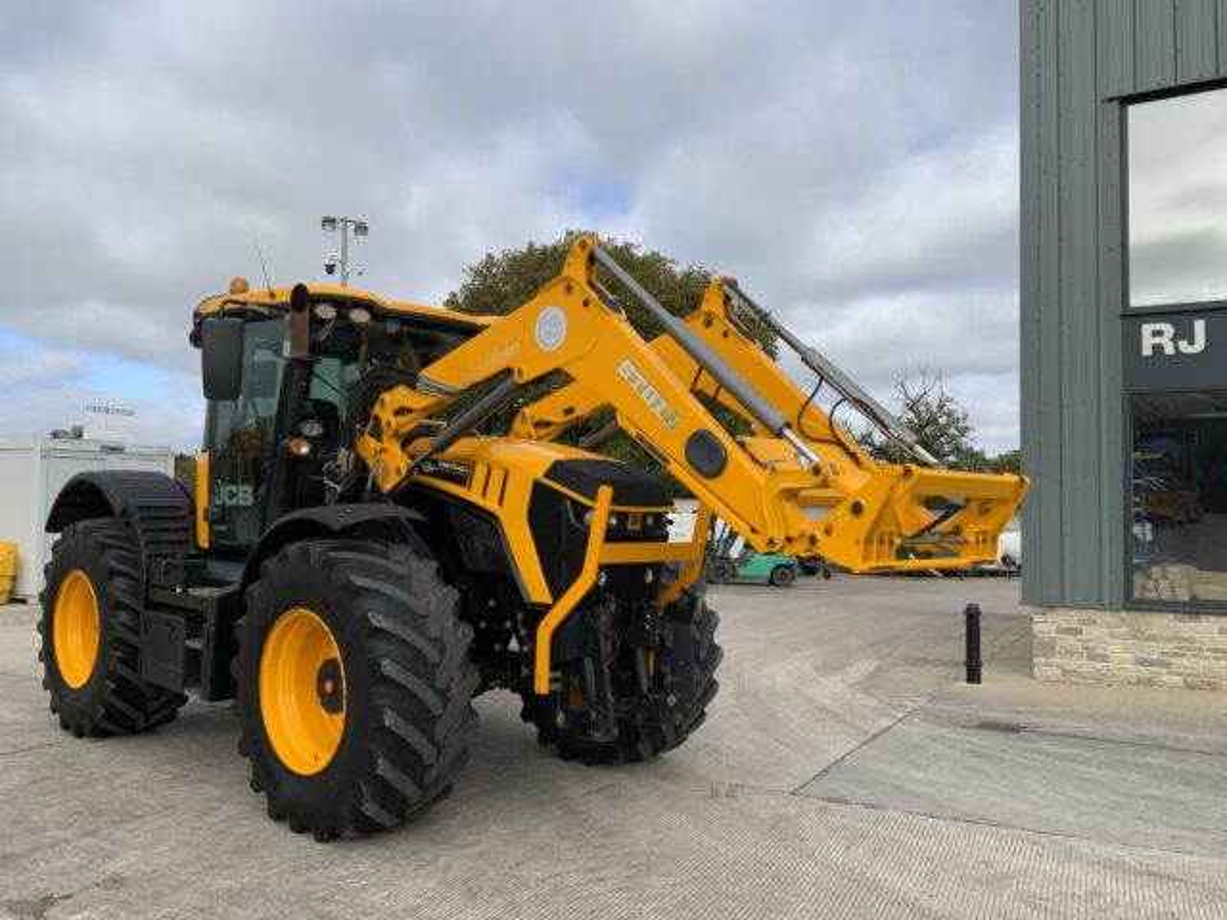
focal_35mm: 29
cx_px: 614
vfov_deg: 48.2
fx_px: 1028
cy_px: 460
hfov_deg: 61.7
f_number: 1.8
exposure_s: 1/1451
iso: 16
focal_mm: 3
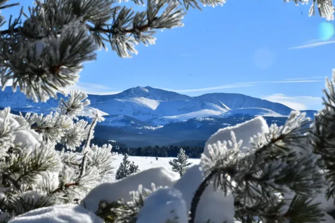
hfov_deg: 20.0
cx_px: 152
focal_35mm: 102
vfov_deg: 13.4
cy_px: 107
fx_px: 949
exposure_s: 1/320
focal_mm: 60
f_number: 22
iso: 320
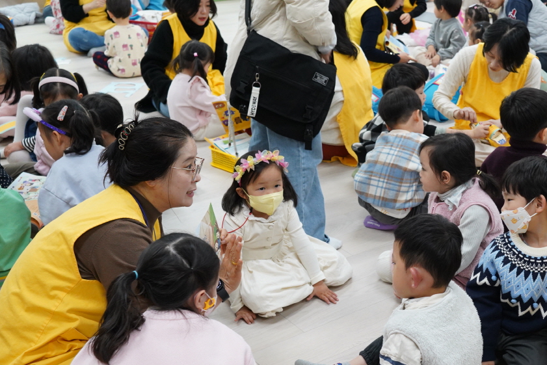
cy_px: 214
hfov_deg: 37.7
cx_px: 376
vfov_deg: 26.0
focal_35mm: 52
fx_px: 790
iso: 2500
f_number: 5.6
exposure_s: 1/100
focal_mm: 35
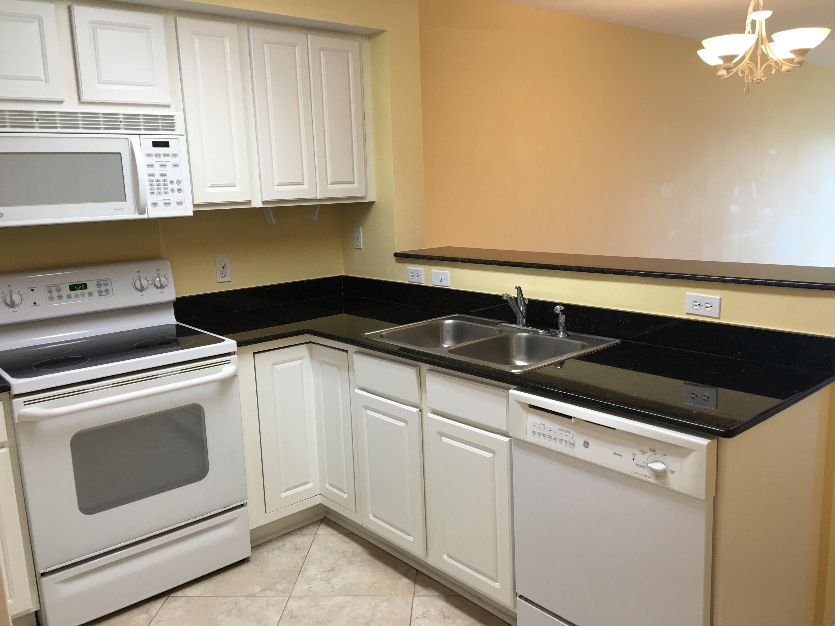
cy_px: 313
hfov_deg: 61.7
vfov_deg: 48.2
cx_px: 418
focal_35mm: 29
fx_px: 700
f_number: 2.2
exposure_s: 1/15
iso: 25
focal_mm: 4.15
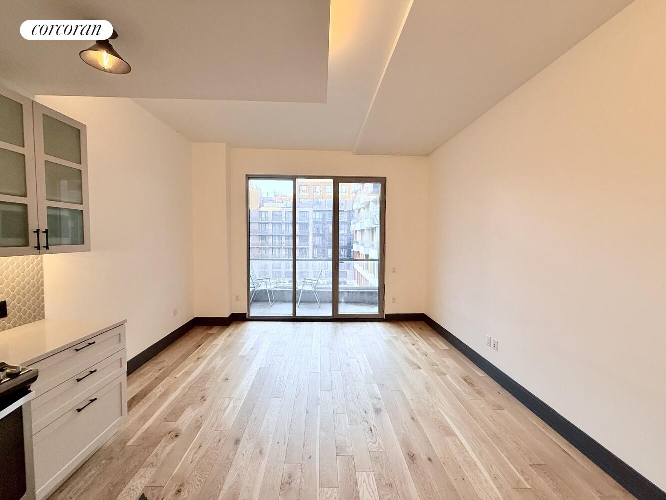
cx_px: 333
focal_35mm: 14
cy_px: 250
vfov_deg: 85.7
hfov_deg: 102.1
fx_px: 269
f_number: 2.2
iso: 250
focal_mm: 2.22
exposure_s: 1/120
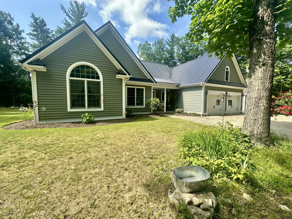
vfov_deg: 85.7
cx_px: 146
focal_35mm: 14
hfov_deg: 102.1
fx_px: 118
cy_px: 110
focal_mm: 2.22
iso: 40
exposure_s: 1/622
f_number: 2.2
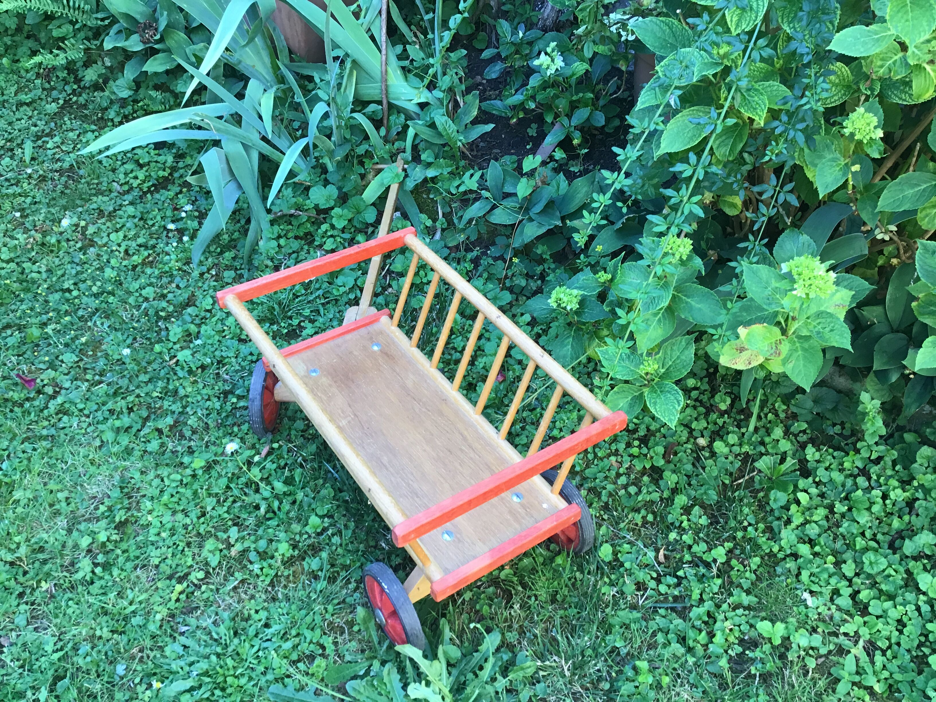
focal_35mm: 31
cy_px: 351
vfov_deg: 45.4
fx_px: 838
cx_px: 468
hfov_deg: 58.4
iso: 25
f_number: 2.4
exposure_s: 1/33
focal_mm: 3.3
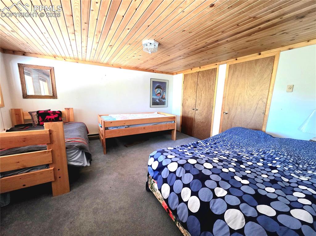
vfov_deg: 89.9
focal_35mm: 13
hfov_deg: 106.2
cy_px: 118
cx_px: 158
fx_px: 119
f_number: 1.9
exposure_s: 1/60.2
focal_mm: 2.2
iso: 500
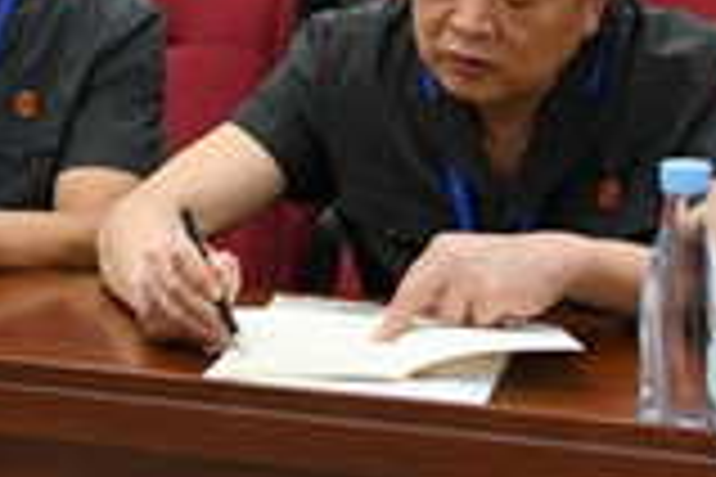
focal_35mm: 117
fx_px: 2327
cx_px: -248
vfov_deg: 11.5
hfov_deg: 16.4
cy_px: -94
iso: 1000
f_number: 4
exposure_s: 1/60
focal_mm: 31
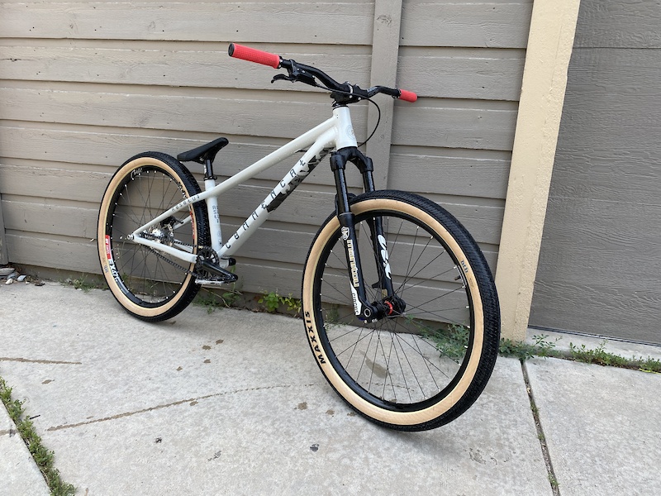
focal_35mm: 26
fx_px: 496
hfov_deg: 67.3
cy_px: 248
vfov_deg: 53.1
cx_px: 330
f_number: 1.8
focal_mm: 4.25
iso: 32
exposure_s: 1/198
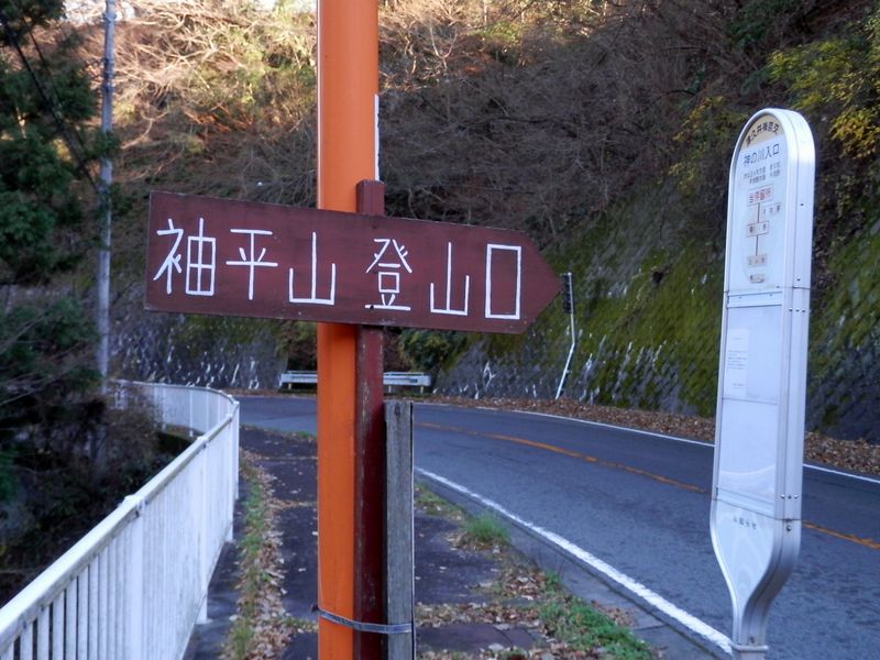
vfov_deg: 36.0
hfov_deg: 46.8
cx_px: 440
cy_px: 330
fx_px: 1017
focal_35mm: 40
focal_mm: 7.3
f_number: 3.7
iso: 200
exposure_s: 1/60
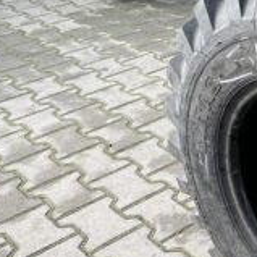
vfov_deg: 27.5
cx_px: 325
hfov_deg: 24.5
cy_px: 180
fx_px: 521
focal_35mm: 62
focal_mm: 4.25
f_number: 1.8
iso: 32
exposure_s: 1/333
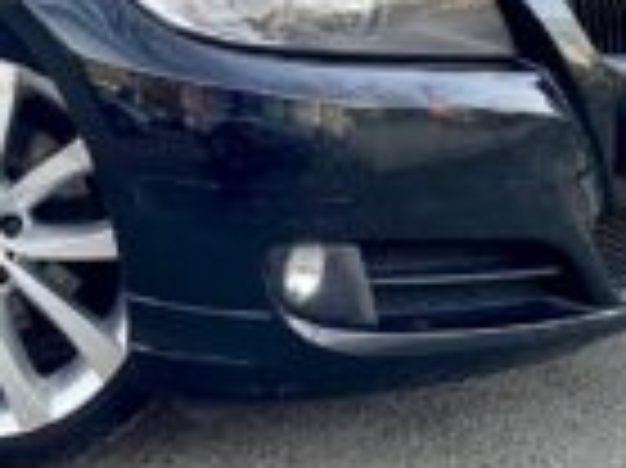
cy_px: -43
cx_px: -25
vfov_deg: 20.1
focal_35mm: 70
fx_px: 1265
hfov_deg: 26.1
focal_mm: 4.25
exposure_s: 1/60
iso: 320
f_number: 1.8
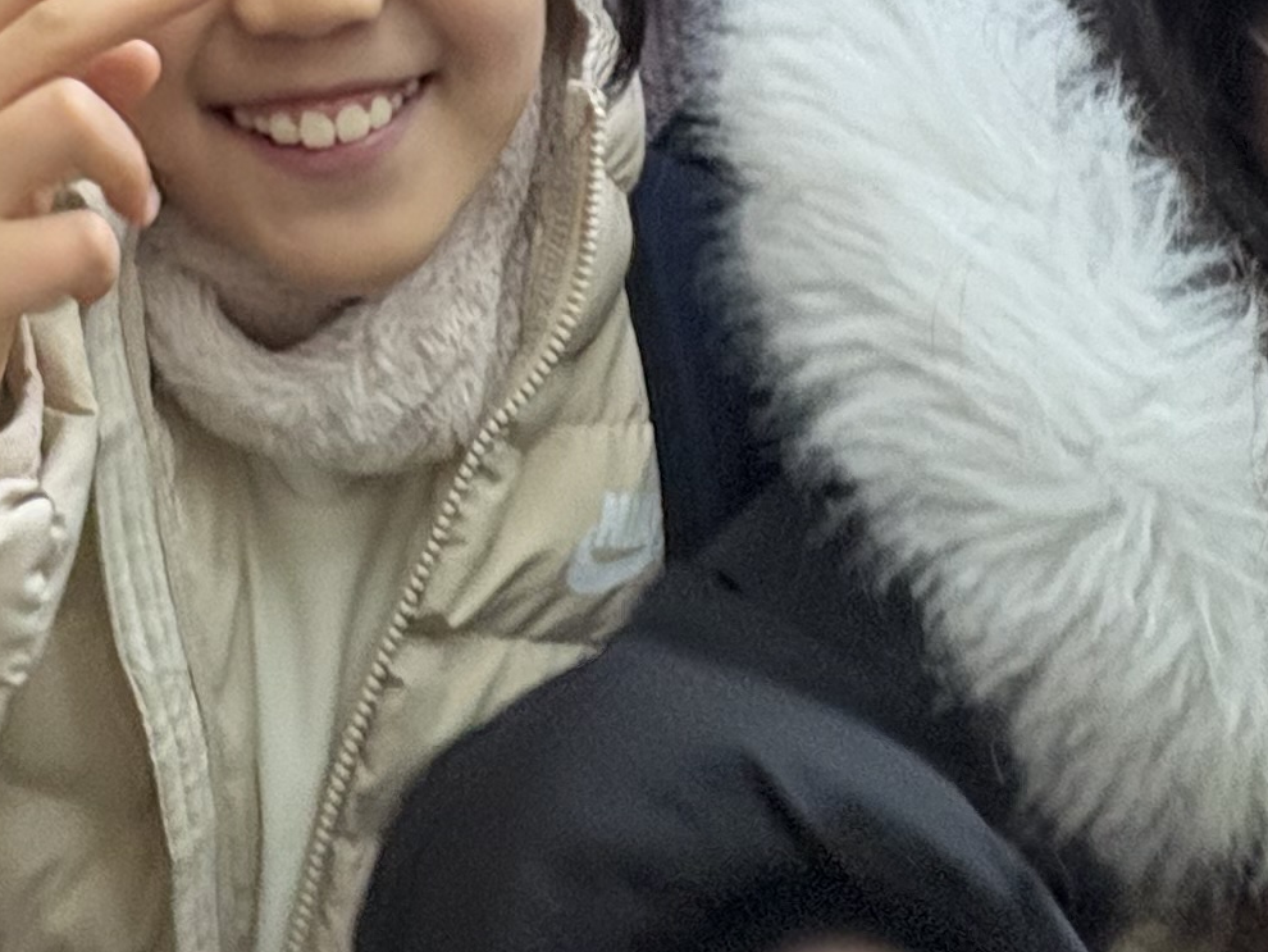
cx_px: -59
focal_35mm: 57
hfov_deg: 30.8
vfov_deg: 21.1
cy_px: -536
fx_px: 2088
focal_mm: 2.22
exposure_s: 1/60
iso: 320
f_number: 2.2
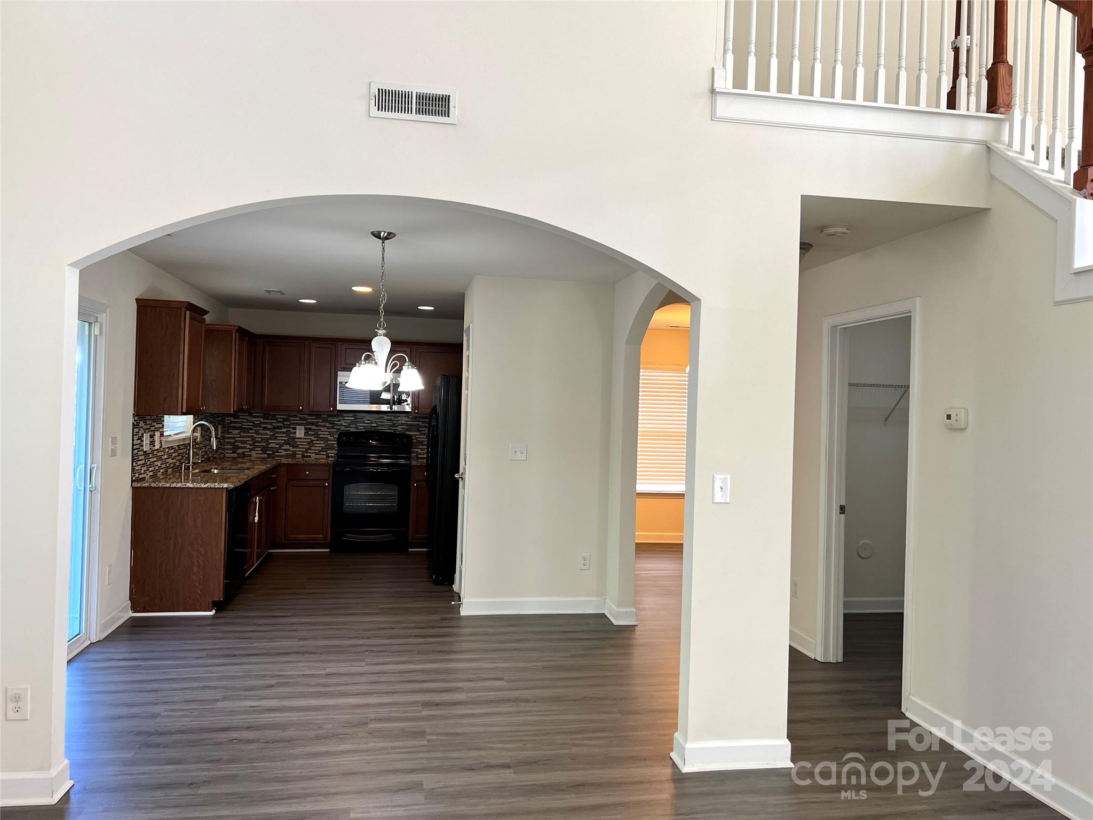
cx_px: 546
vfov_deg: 53.1
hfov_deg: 67.3
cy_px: 410
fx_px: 821
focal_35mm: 26
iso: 100
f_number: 1.5
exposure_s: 1/120
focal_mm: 5.7
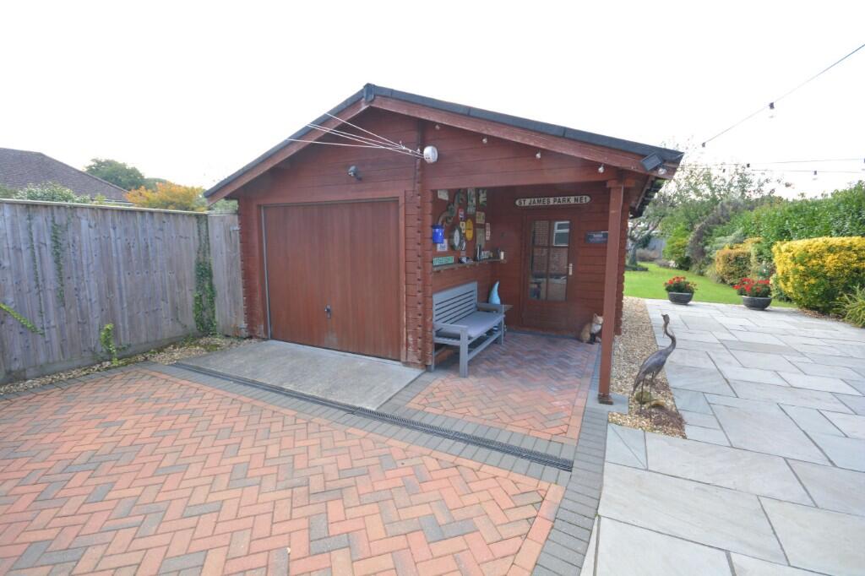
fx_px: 360
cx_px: 432
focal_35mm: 15
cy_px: 288
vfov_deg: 77.3
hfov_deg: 100.4
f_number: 8
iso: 400
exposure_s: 1/125
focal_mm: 10
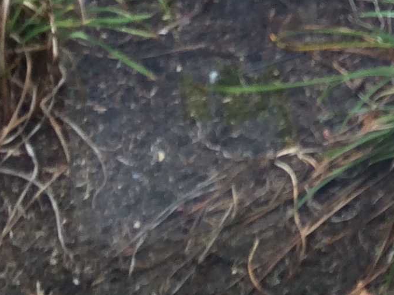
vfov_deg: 9.5
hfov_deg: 12.9
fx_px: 1593
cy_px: -382
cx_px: 696
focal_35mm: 140
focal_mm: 4.15
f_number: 2.2
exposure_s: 1/145
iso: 32
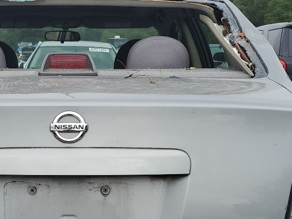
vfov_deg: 19.9
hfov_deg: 26.7
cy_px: 214
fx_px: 607
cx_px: 70
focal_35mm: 72
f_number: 1.5
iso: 50
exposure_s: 1/2500
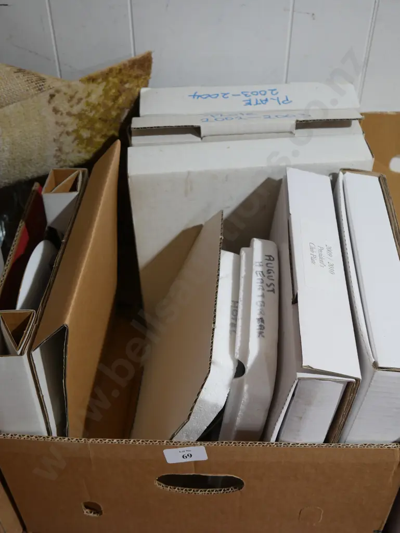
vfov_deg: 44.8
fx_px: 647
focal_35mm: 42
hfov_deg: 34.4
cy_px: 266
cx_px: 200
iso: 640
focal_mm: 21
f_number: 4.6
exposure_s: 1/60
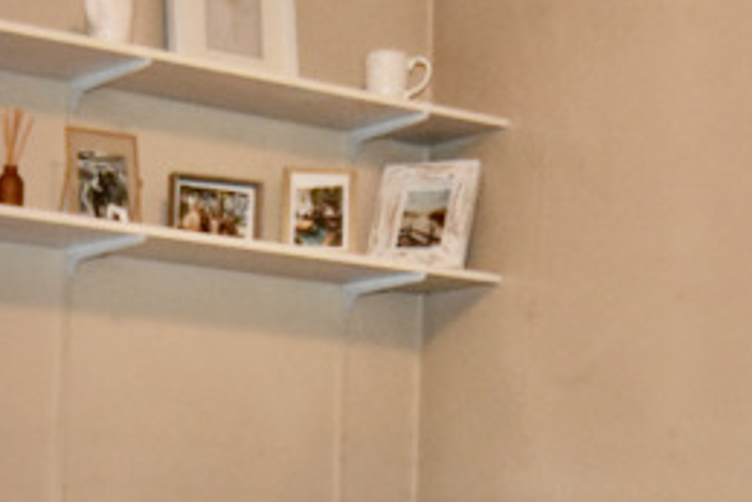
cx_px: 157
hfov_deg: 23.5
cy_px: 517
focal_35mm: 85
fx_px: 1781
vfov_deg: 15.7
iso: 2200
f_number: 2.8
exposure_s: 1/60
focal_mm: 11.5
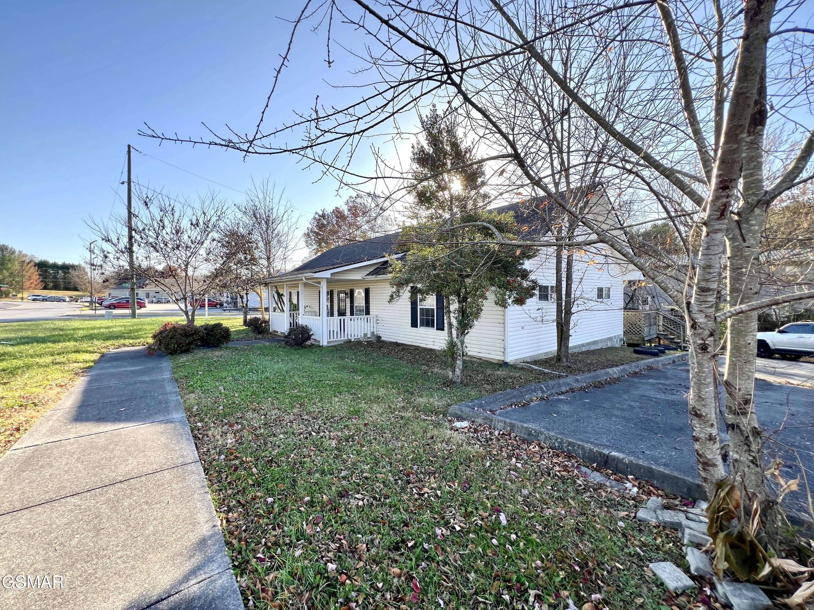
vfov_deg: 89.9
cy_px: 305
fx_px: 306
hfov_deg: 106.2
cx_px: 407
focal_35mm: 13
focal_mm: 1.57
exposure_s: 1/261
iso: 32
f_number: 1.8
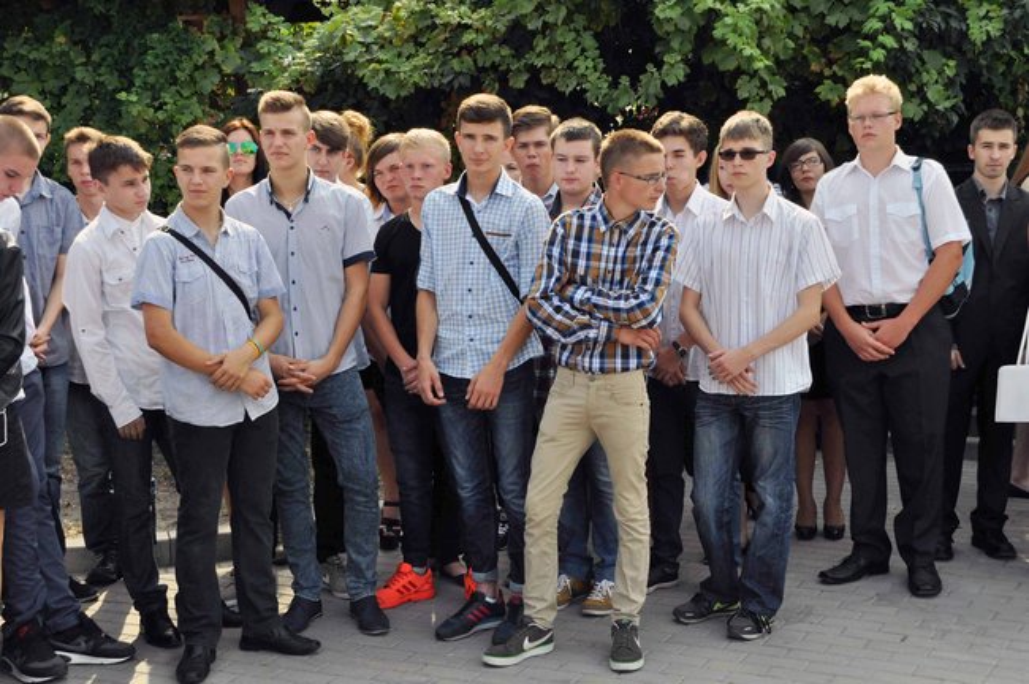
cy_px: 342
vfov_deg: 25.0
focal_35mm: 54
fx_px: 1542
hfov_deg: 36.9
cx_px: 514
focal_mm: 36
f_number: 13
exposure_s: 1/640
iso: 1000
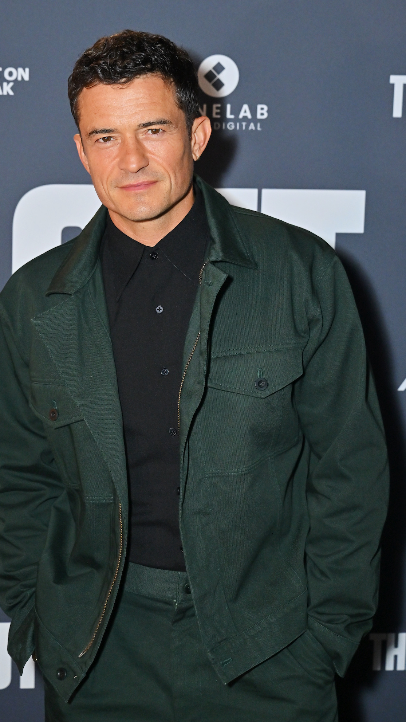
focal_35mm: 74
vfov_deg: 28.6
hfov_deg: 16.3
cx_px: 170
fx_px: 1416
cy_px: 364
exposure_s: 1/200
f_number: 5
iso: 800
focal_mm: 70
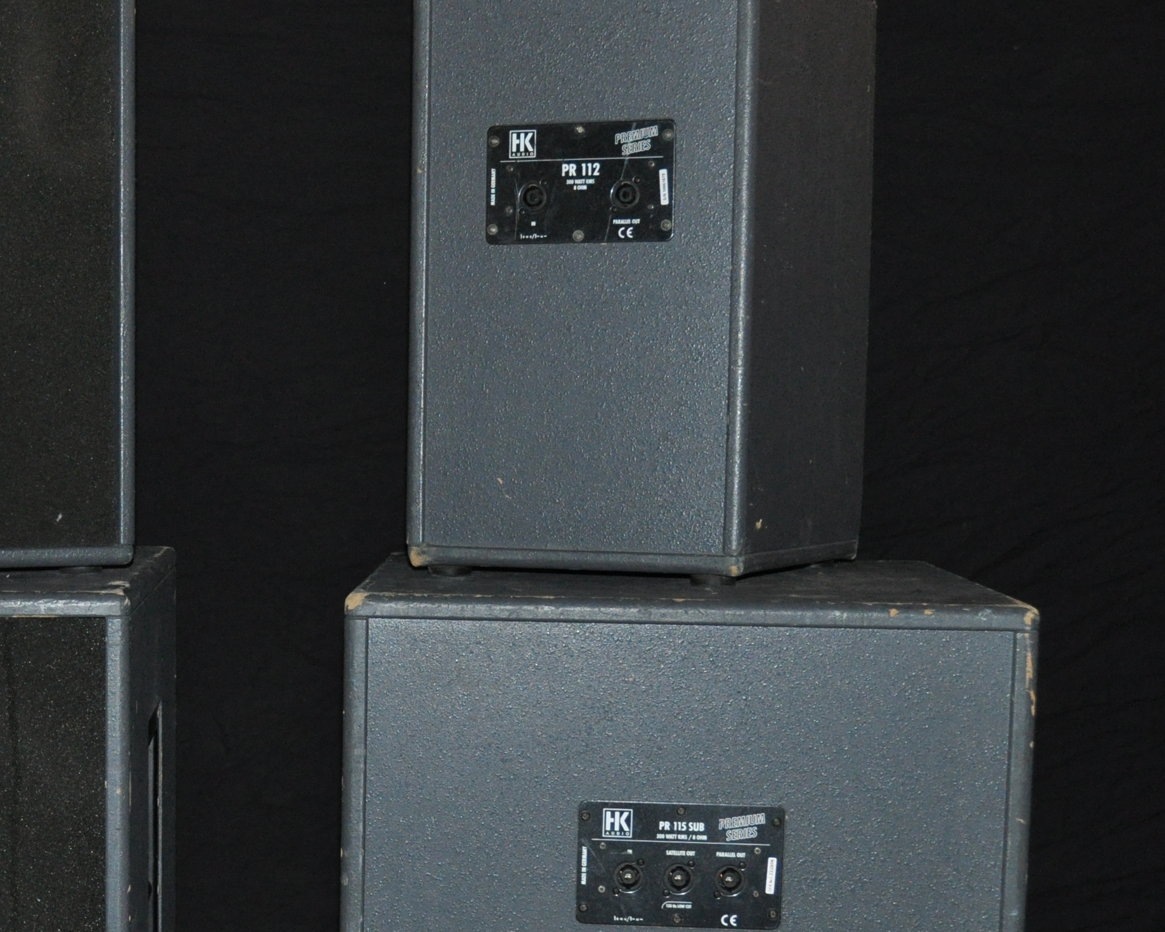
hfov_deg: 27.7
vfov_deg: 22.7
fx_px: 2310
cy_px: 657
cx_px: 215
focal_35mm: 67
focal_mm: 22
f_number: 3.8
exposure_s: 1/60
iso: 800
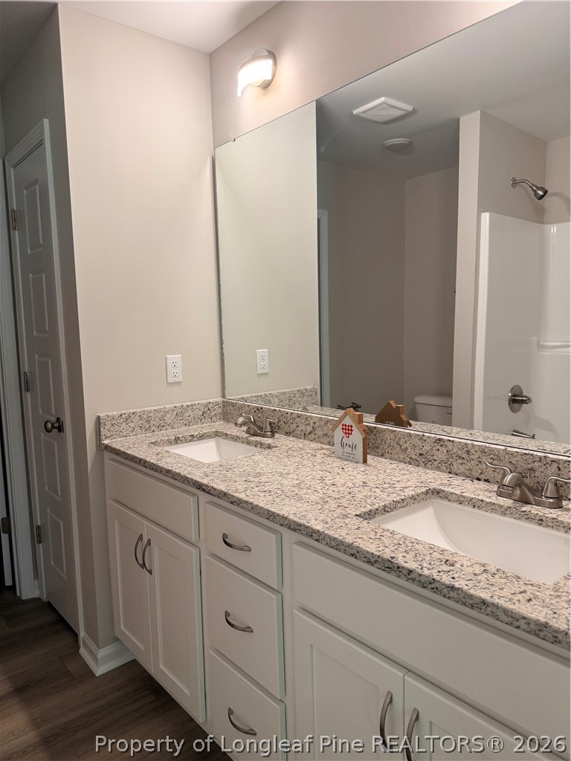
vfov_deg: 71.6
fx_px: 528
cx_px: 286
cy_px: 380
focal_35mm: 24
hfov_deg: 56.8
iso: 160
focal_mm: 6.76
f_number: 1.78
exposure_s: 1/60
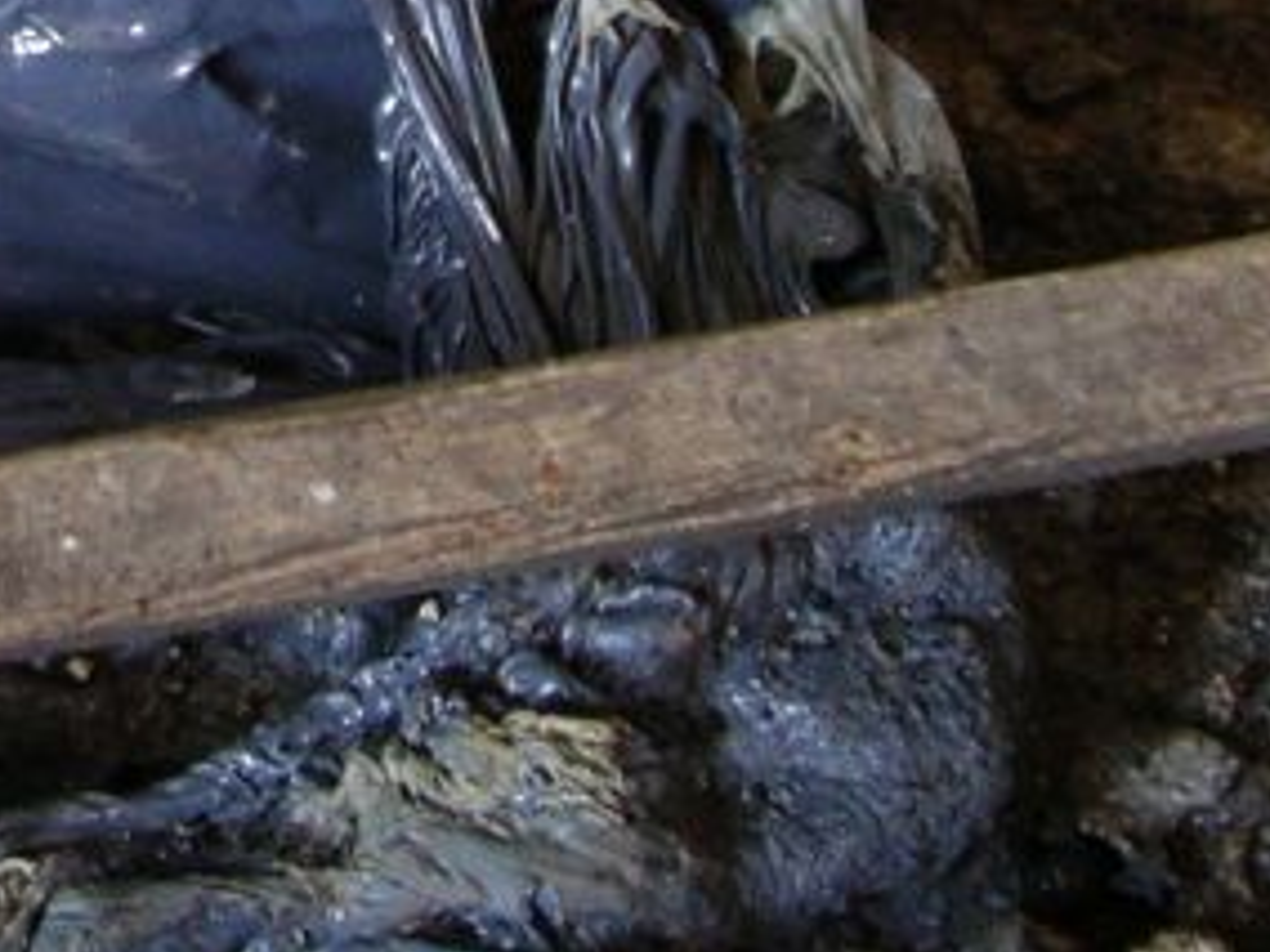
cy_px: -755
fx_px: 5943
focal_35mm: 162
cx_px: -371
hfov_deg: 11.9
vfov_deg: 8.8
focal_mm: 9.3
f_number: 3
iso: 200
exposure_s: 1/15
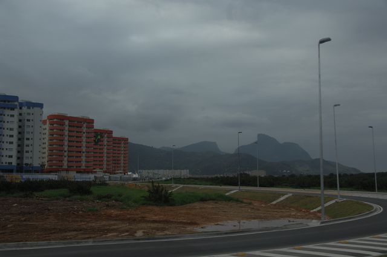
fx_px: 419
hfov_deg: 49.6
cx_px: 194
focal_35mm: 39
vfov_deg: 34.1
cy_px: 128
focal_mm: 26
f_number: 6
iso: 200
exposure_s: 1/400
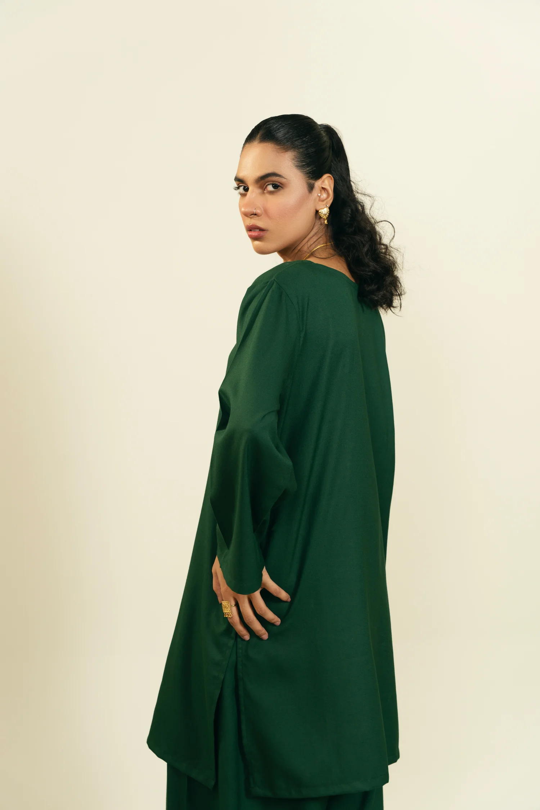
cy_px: 405
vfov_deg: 33.4
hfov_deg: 22.6
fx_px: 1349
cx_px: 270
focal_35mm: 60
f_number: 5
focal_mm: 60
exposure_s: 1/250
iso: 160
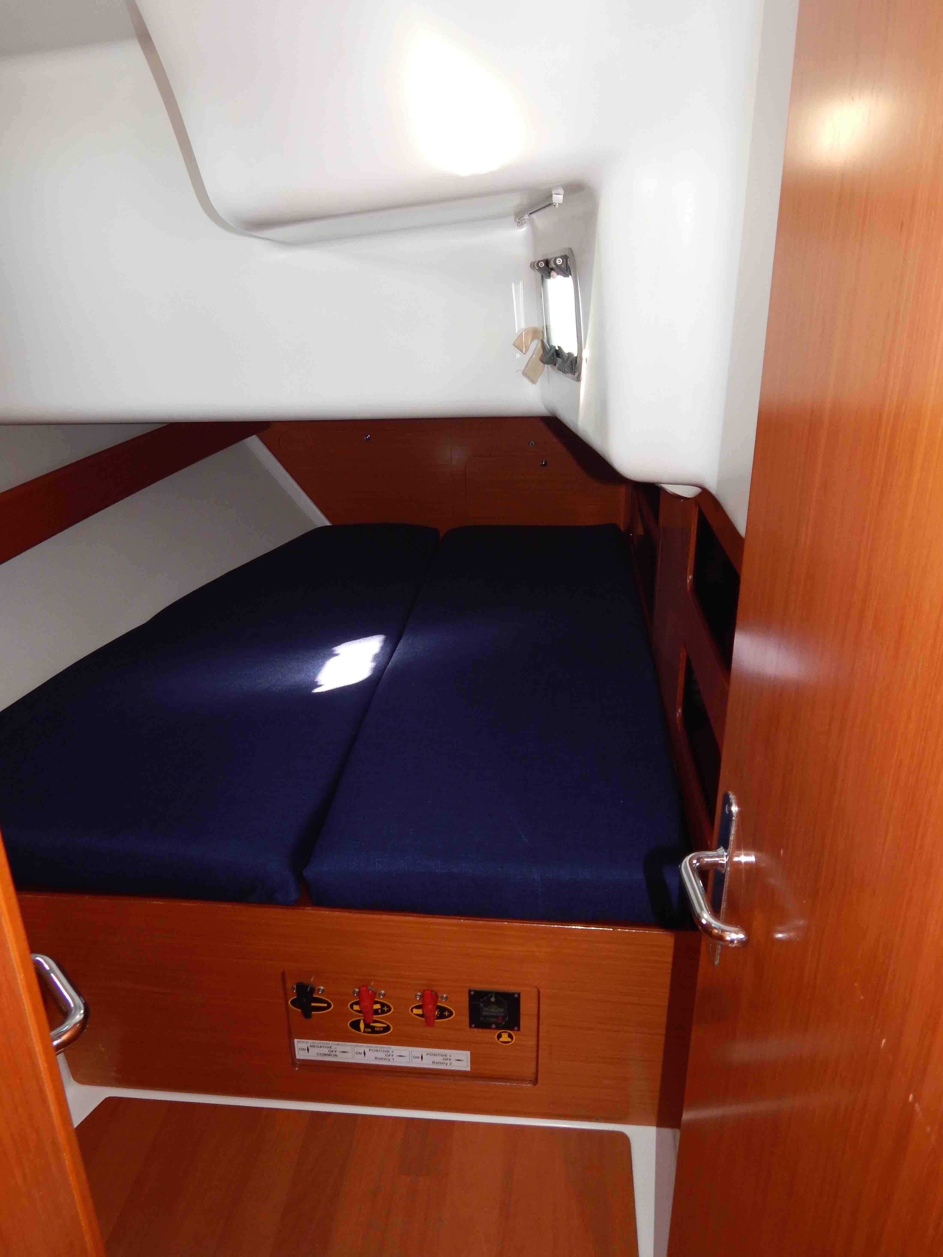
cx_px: 472
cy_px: 628
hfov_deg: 54.9
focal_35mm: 25
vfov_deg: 69.4
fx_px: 908
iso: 200
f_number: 3.1
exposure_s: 1/30
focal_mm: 4.5
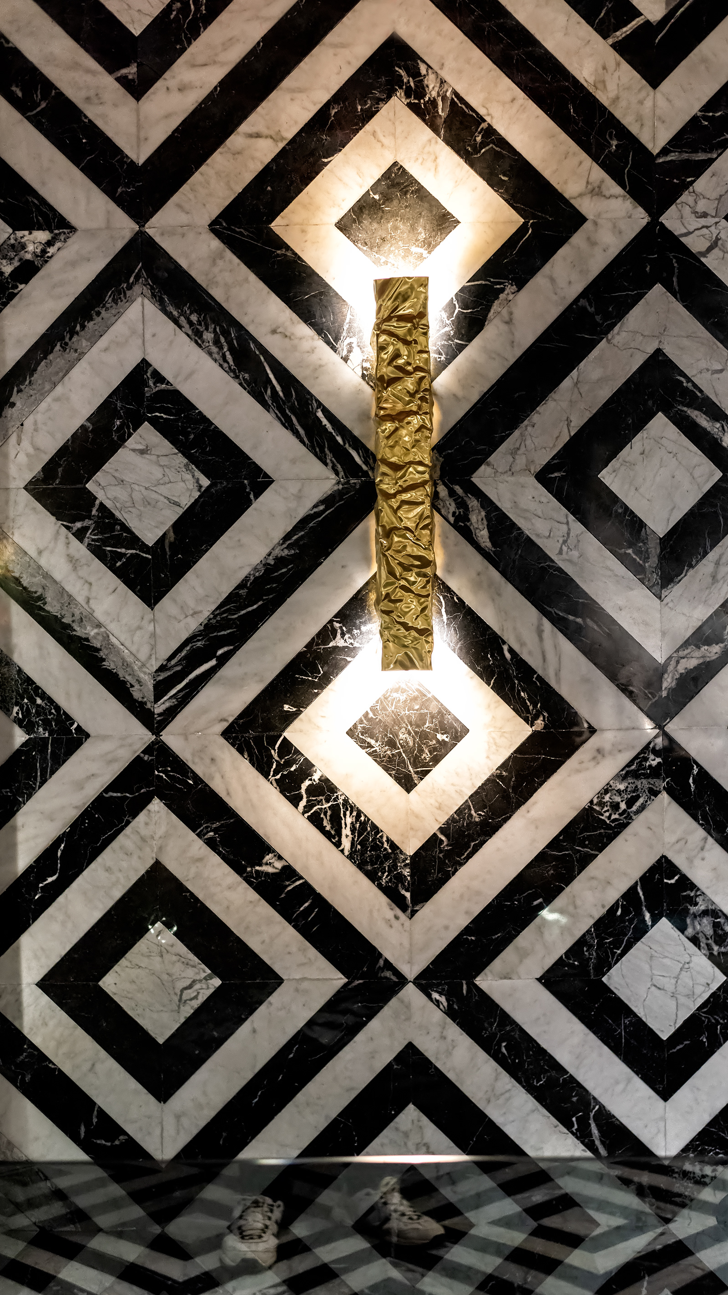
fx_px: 1819
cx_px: 408
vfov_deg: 39.2
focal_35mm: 53
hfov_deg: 22.6
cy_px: 649
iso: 5000
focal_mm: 50
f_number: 2.8
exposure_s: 1/125
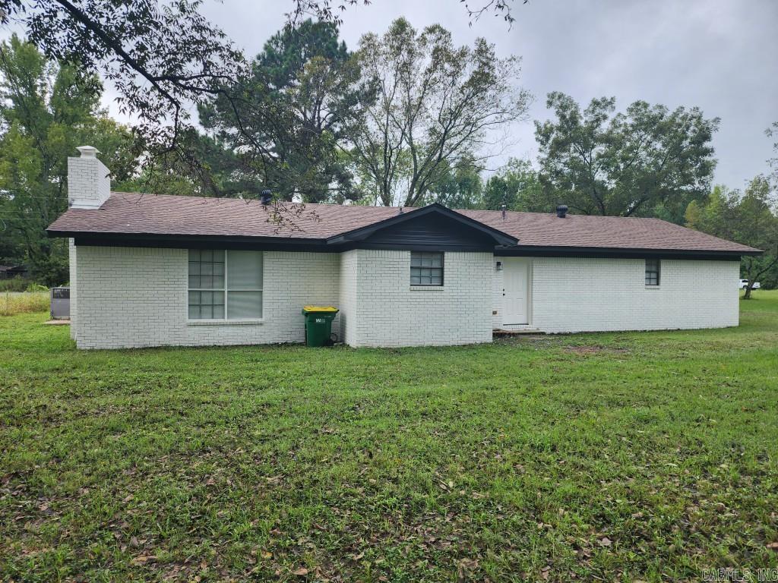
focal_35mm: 23
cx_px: 389
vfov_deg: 58.9
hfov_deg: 73.9
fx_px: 517
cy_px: 292
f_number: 1.8
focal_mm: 6.4
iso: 12
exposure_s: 1/404
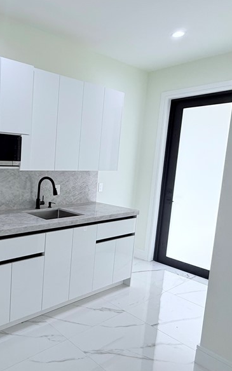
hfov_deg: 42.8
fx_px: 263
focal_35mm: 26
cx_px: 15
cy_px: 190
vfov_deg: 70.4
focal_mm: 2.22
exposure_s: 1/120
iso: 160
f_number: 2.2
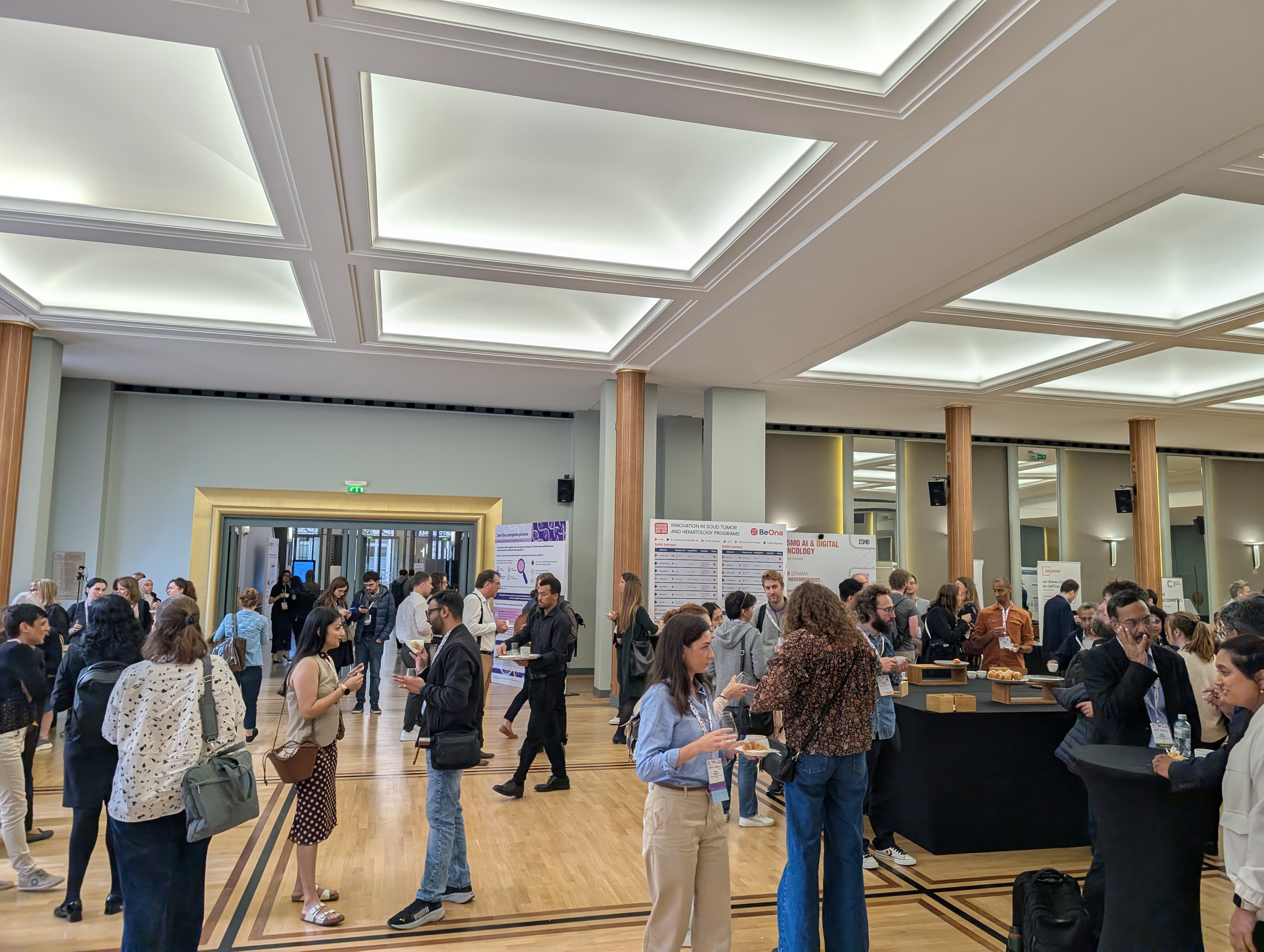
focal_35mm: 24
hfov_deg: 71.5
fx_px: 878
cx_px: 632
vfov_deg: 56.9
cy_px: 476
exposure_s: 1/167
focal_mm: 6.9
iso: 37
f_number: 1.68
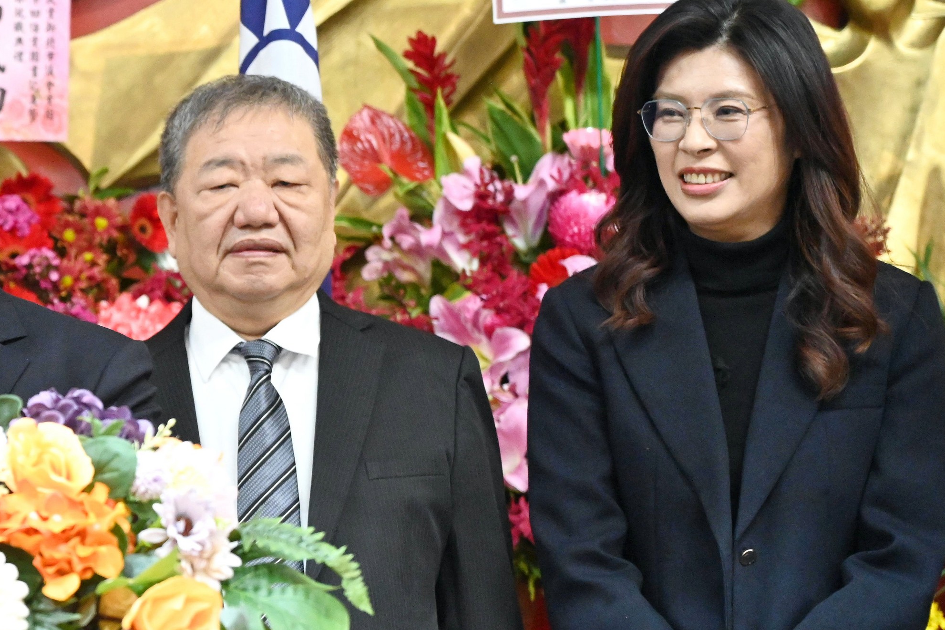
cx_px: -90
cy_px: 296
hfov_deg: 10.5
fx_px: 5065
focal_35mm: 193
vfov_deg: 7.1
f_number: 4
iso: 4000
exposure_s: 1/125
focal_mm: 85
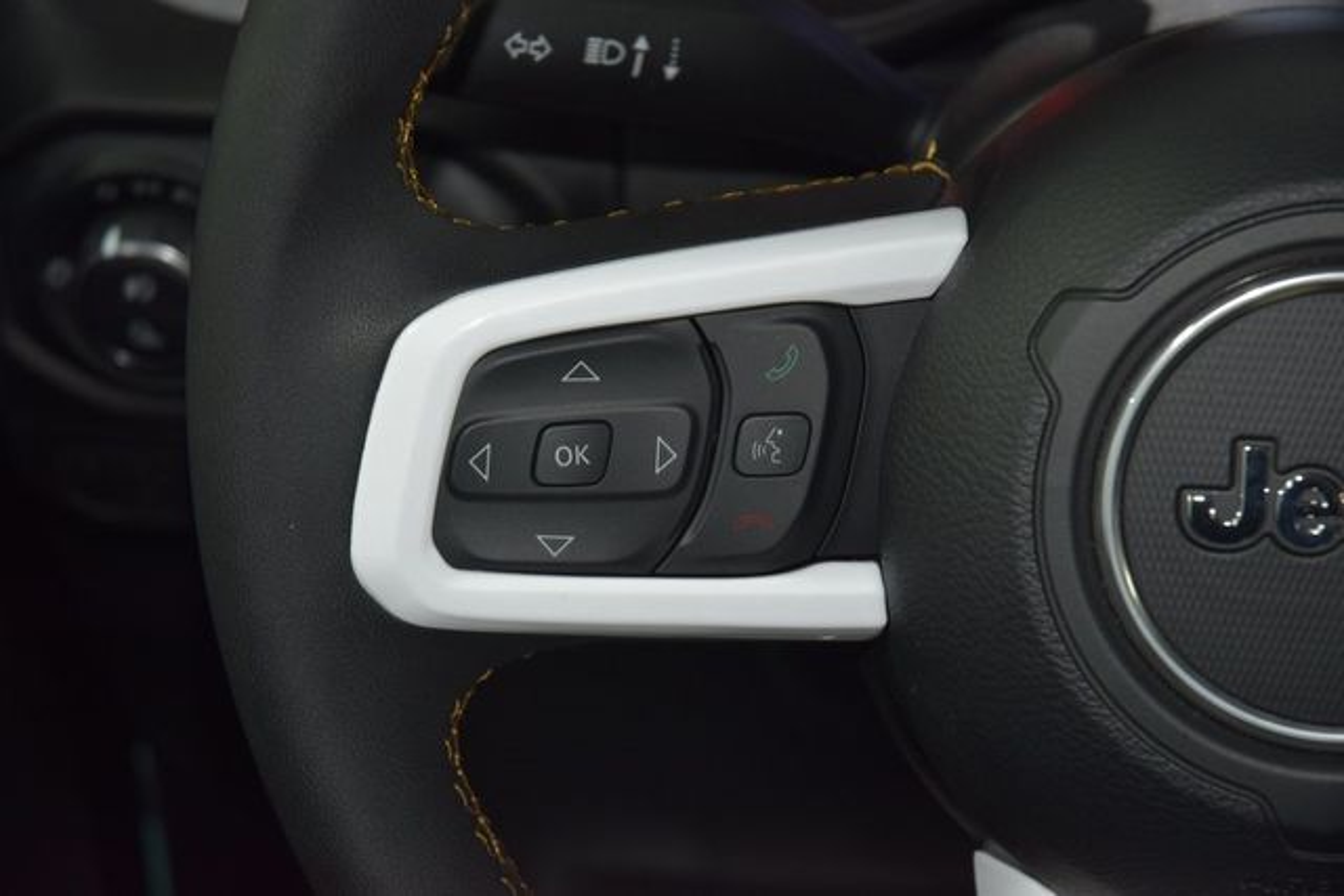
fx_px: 3921
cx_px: 672
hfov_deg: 19.5
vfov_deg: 13.0
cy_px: 448
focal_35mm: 105
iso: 900
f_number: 4.5
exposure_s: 1/40
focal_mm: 70
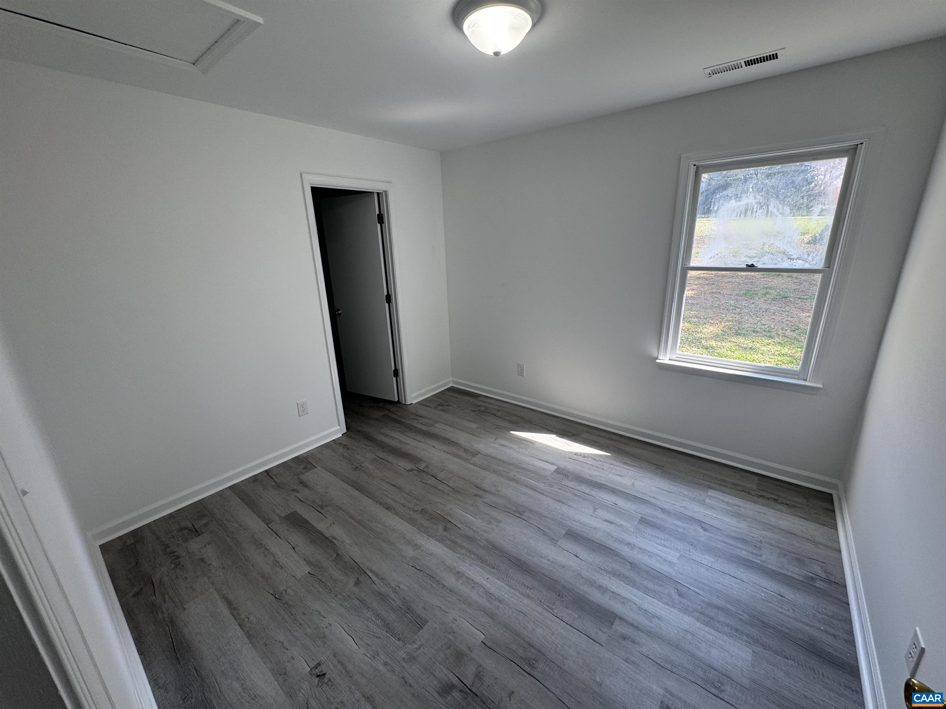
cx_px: 473
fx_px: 383
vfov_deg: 85.7
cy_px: 354
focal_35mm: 14
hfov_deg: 102.1
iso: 100
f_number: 2.2
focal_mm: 2.22
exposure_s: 1/120
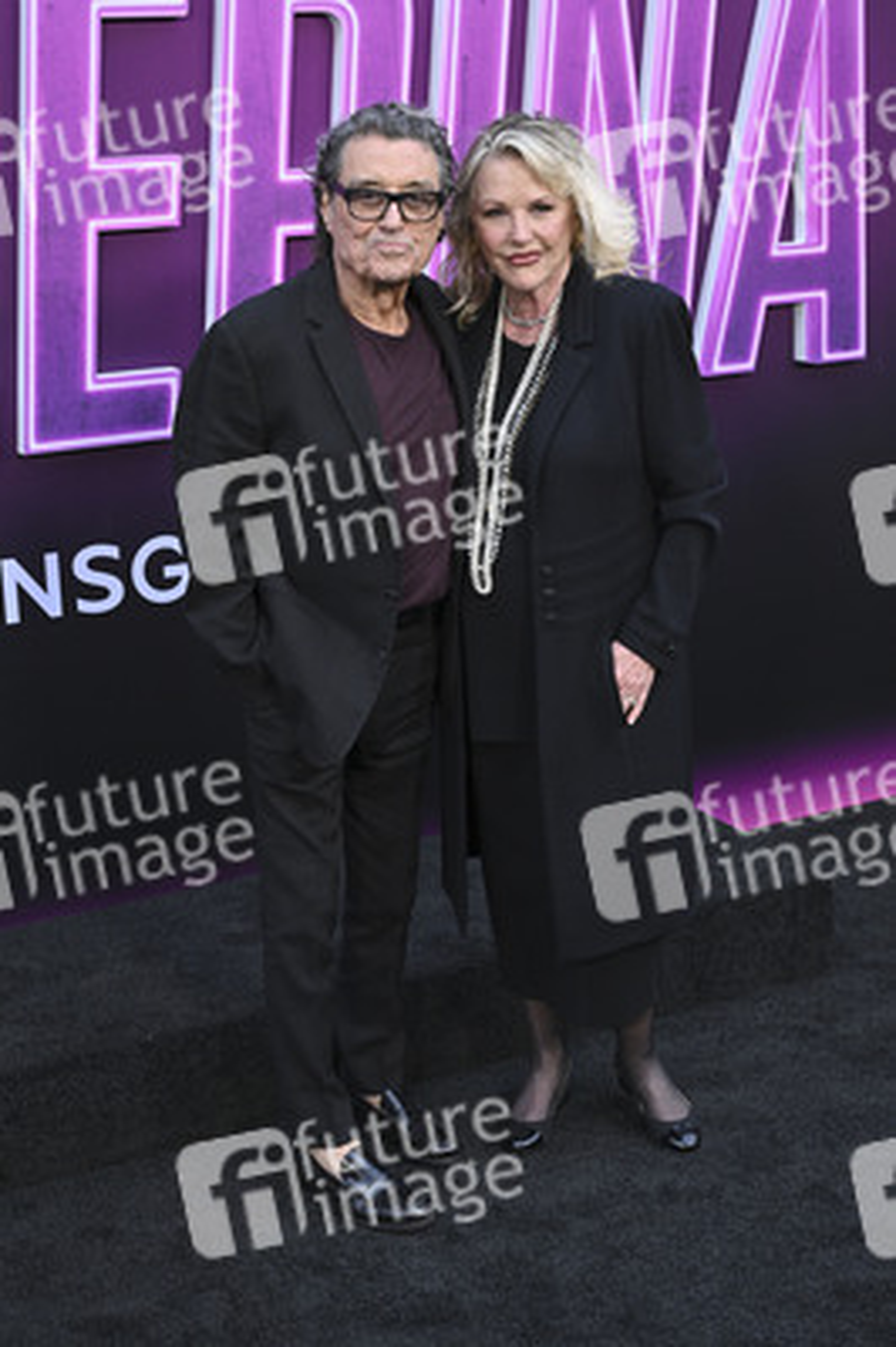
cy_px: 674
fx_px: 1795
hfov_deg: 28.0
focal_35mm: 48
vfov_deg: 41.1
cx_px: 448
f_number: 5.6
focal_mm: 48
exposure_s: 1/320
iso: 1600
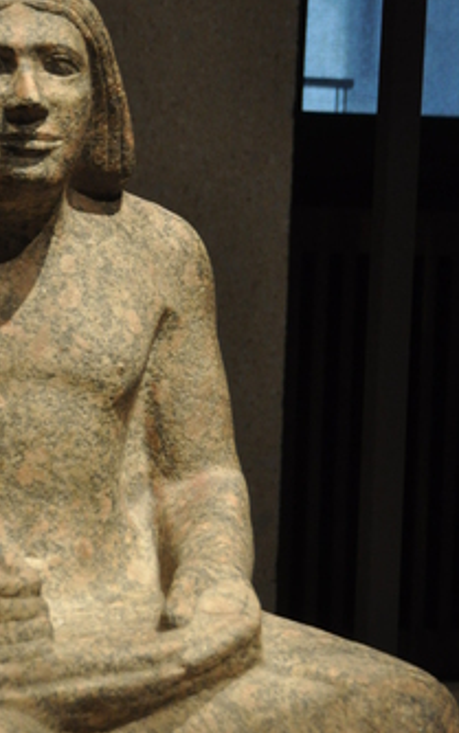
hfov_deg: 9.4
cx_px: 71
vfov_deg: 15.0
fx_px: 2780
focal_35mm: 139
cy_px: 393
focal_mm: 46
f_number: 4.5
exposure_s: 1/60
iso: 1000
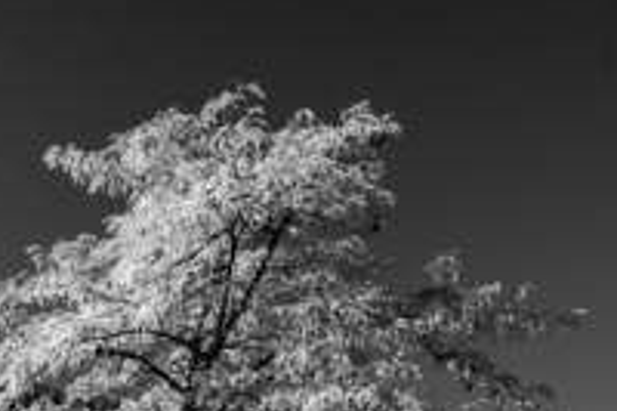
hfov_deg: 18.8
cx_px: -305
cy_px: 454
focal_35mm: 96
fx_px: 1644
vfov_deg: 13.9
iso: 400
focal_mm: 32
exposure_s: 1/500
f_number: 8
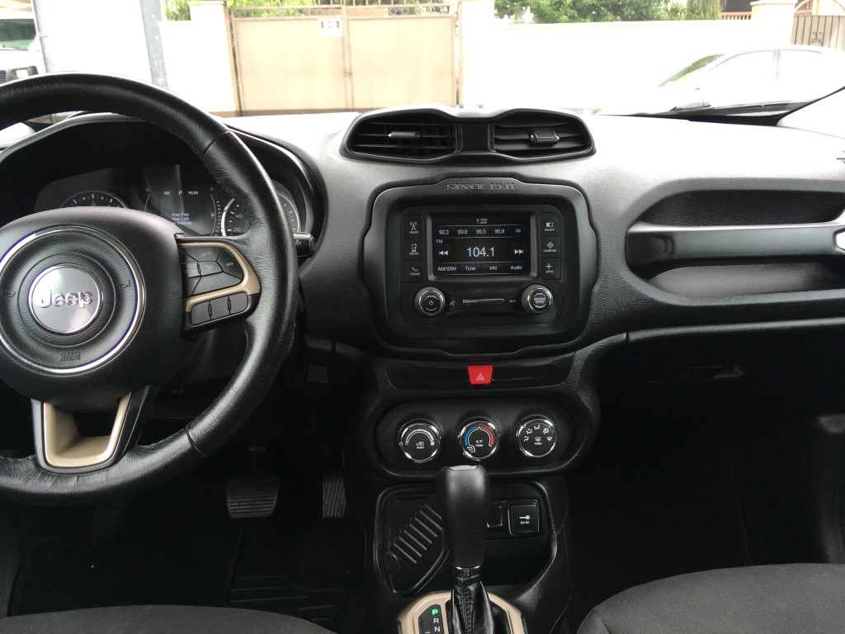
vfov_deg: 48.2
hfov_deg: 61.7
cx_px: 422
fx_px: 708
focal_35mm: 29
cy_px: 317
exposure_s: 1/120
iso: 40
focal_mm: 4.15
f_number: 2.2
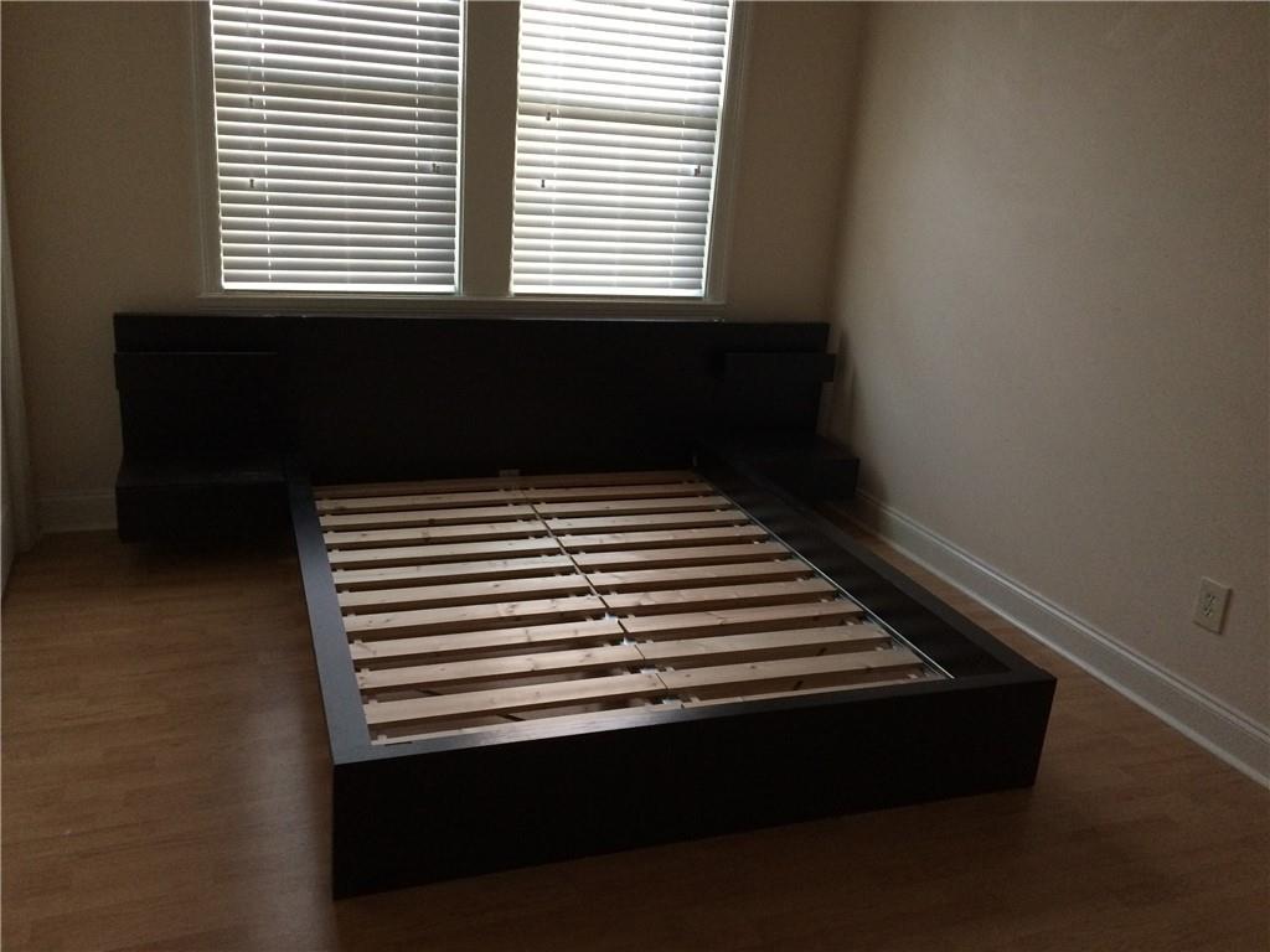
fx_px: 1064
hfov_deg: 61.7
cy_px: 476
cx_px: 635
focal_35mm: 29
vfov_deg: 48.2
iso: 320
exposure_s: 1/17
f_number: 2.2
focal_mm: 4.15
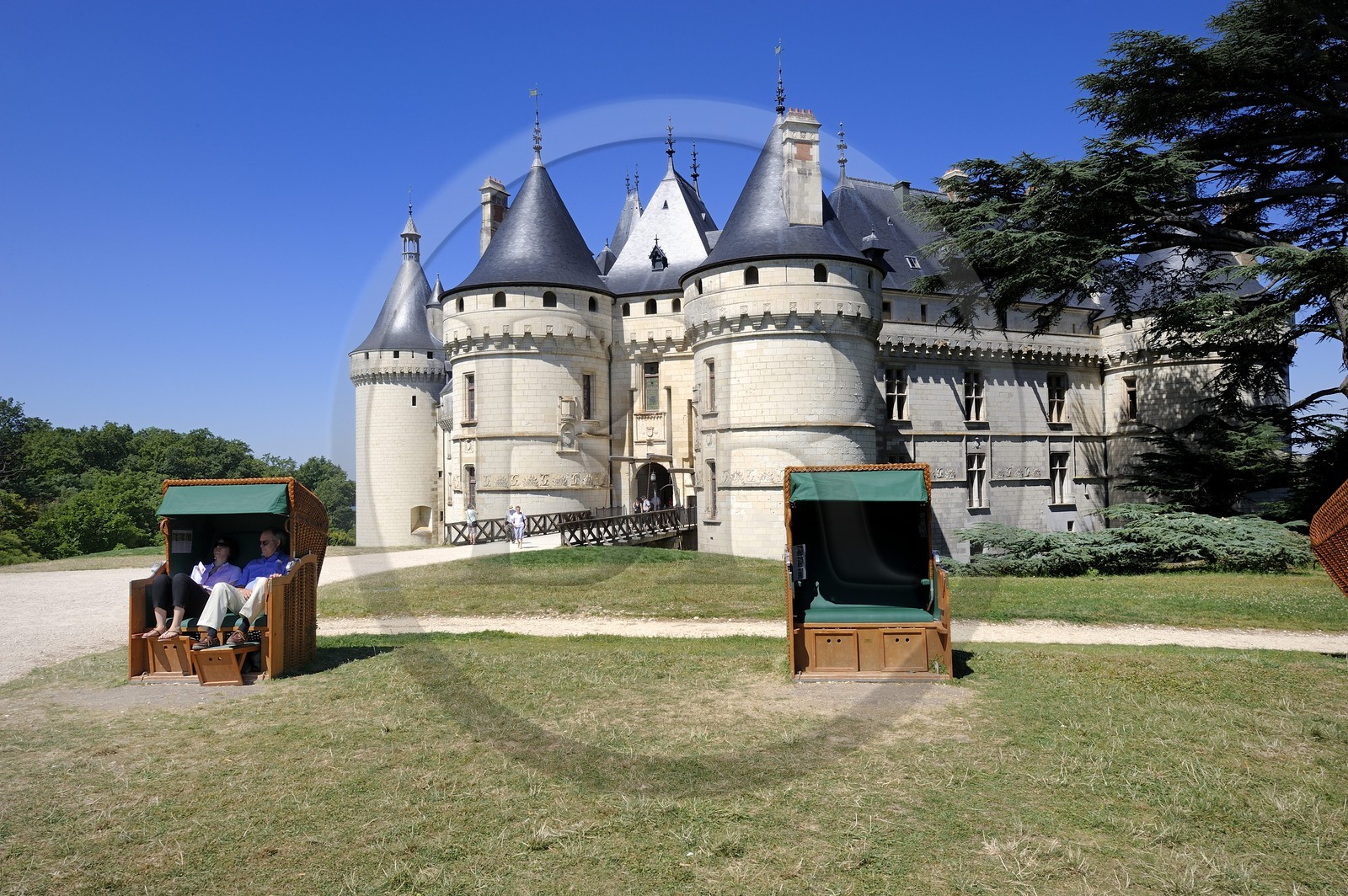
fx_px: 898
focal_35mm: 24
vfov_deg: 53.1
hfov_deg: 73.8
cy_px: 448
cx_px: 674
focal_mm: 24
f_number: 16
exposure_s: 1/160
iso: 200
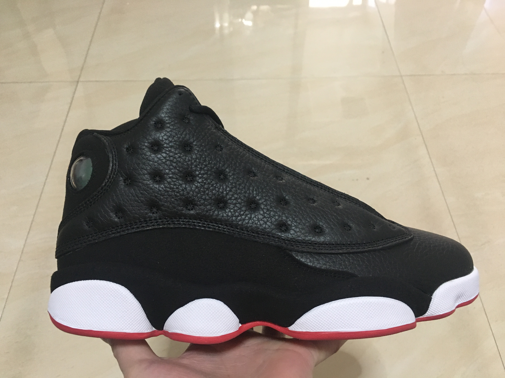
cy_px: 189
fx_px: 423
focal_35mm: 29
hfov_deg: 61.7
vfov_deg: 48.2
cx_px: 252
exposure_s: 1/33
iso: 250
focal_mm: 4.15
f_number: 2.2
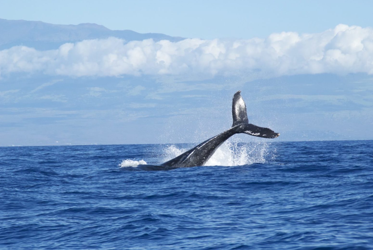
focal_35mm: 228
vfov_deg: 6.0
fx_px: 2365
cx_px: 185
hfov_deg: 9.0
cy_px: 126
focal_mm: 150
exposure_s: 1/1250
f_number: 11
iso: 800
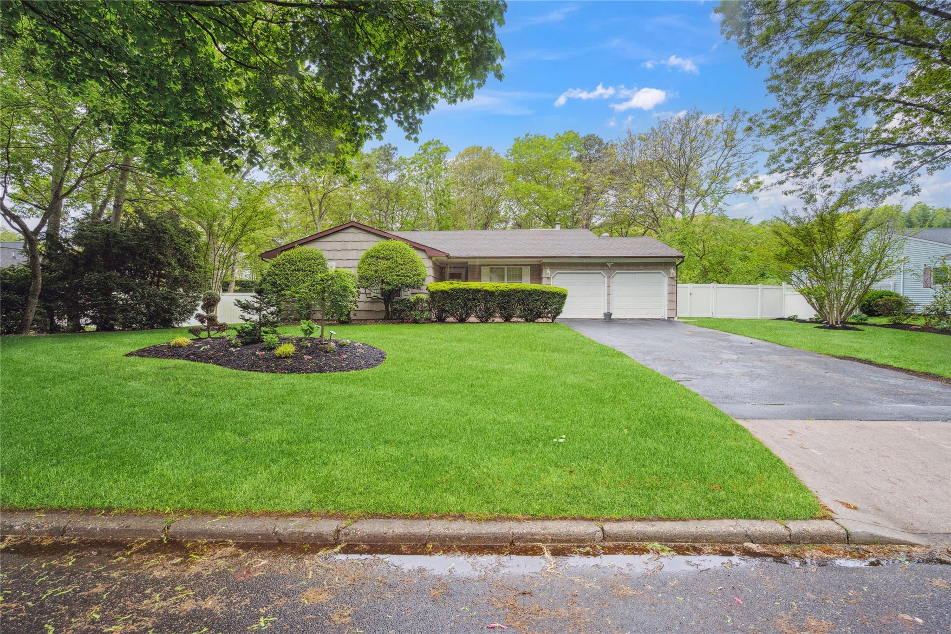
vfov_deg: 73.7
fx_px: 423
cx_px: 476
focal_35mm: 16
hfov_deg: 96.7
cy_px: 317
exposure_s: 1/200
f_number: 5.6
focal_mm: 16
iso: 250
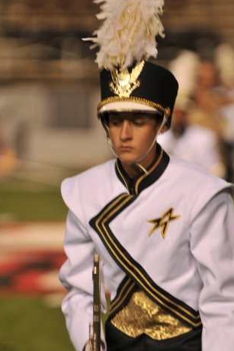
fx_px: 3749
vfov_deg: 5.4
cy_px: 210
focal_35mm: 384
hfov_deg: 3.6
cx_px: 128
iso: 200
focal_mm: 200
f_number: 2.8
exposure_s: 1/100
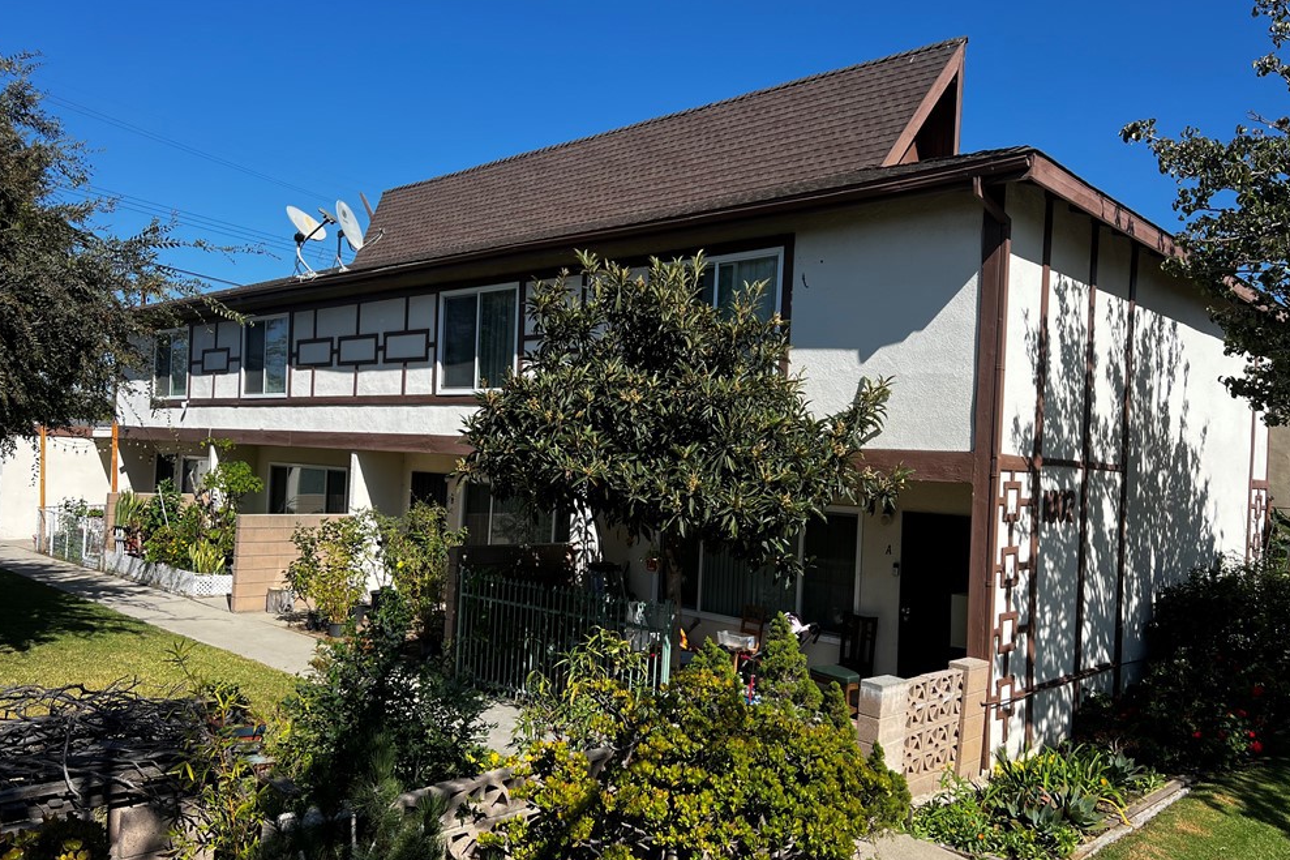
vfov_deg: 46.4
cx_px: 650
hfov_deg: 65.5
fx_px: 1003
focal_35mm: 28
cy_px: 453
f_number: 1.5
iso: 50
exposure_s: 1/3704
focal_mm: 5.7
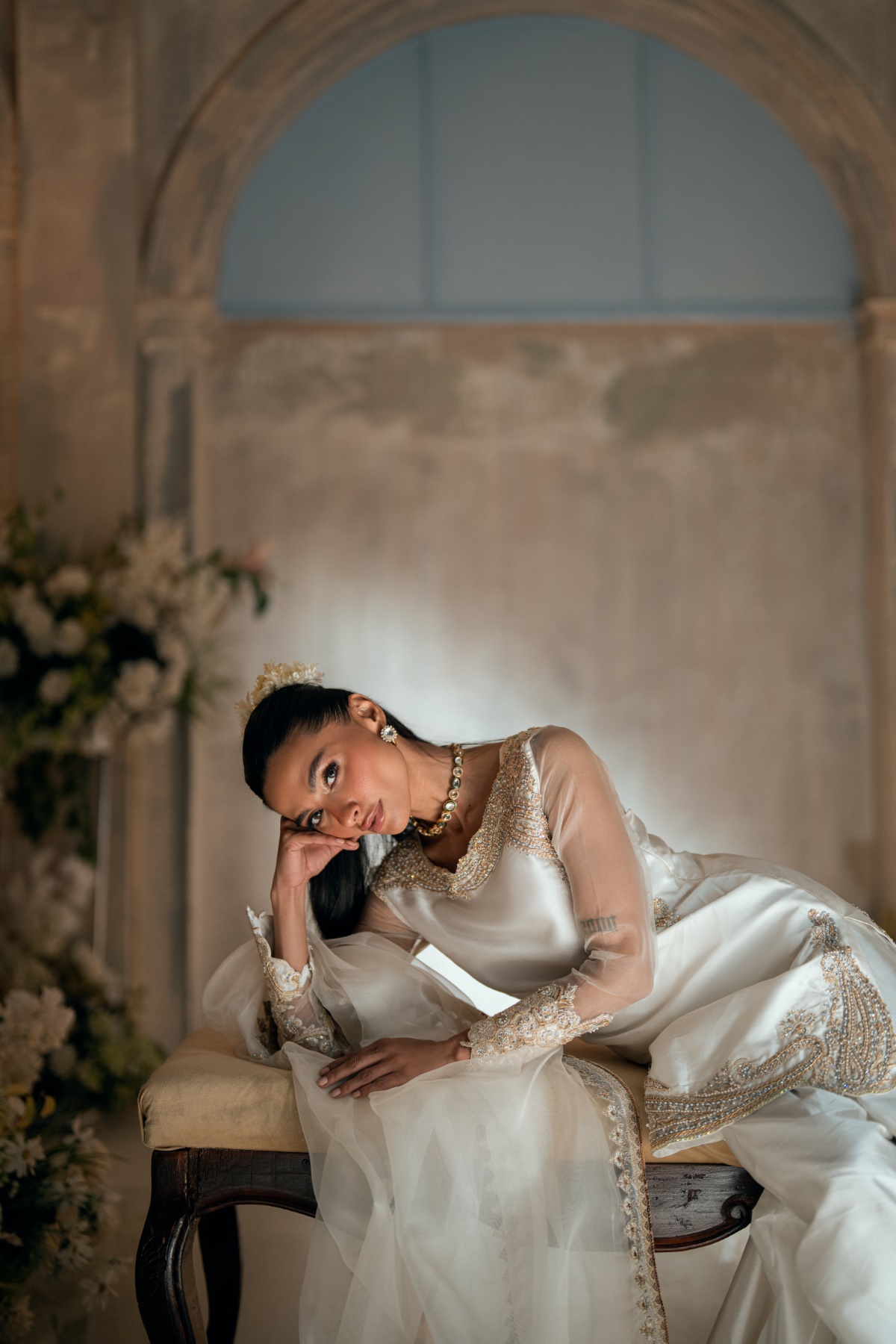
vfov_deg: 39.6
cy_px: 672
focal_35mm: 50
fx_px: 1867
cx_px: 448
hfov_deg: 27.0
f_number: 1.2
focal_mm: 50
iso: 500
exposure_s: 1/500
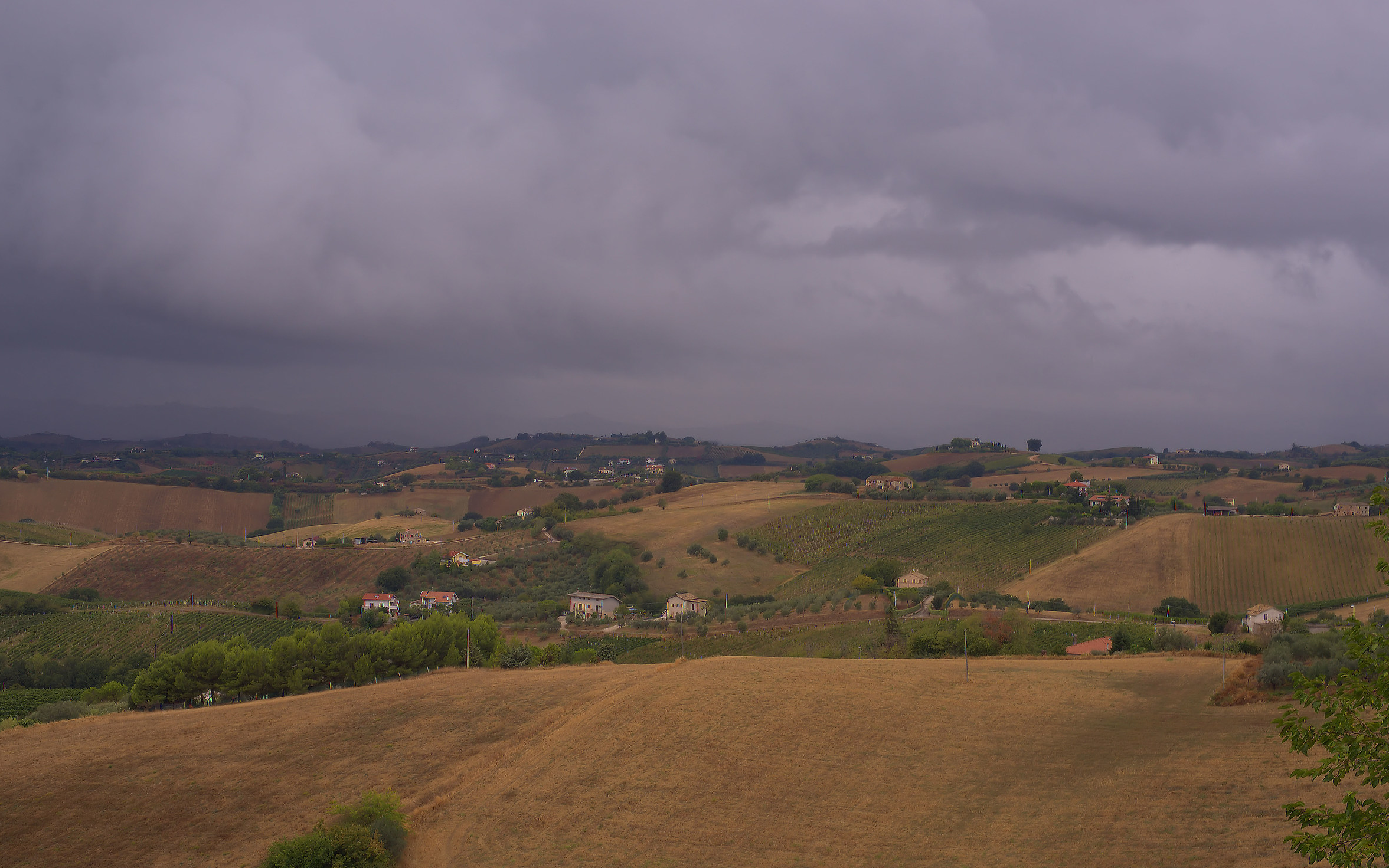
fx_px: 1969
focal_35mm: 52
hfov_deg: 38.9
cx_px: 684
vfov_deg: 24.9
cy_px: 468
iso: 320
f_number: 11
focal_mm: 50
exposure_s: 1/60
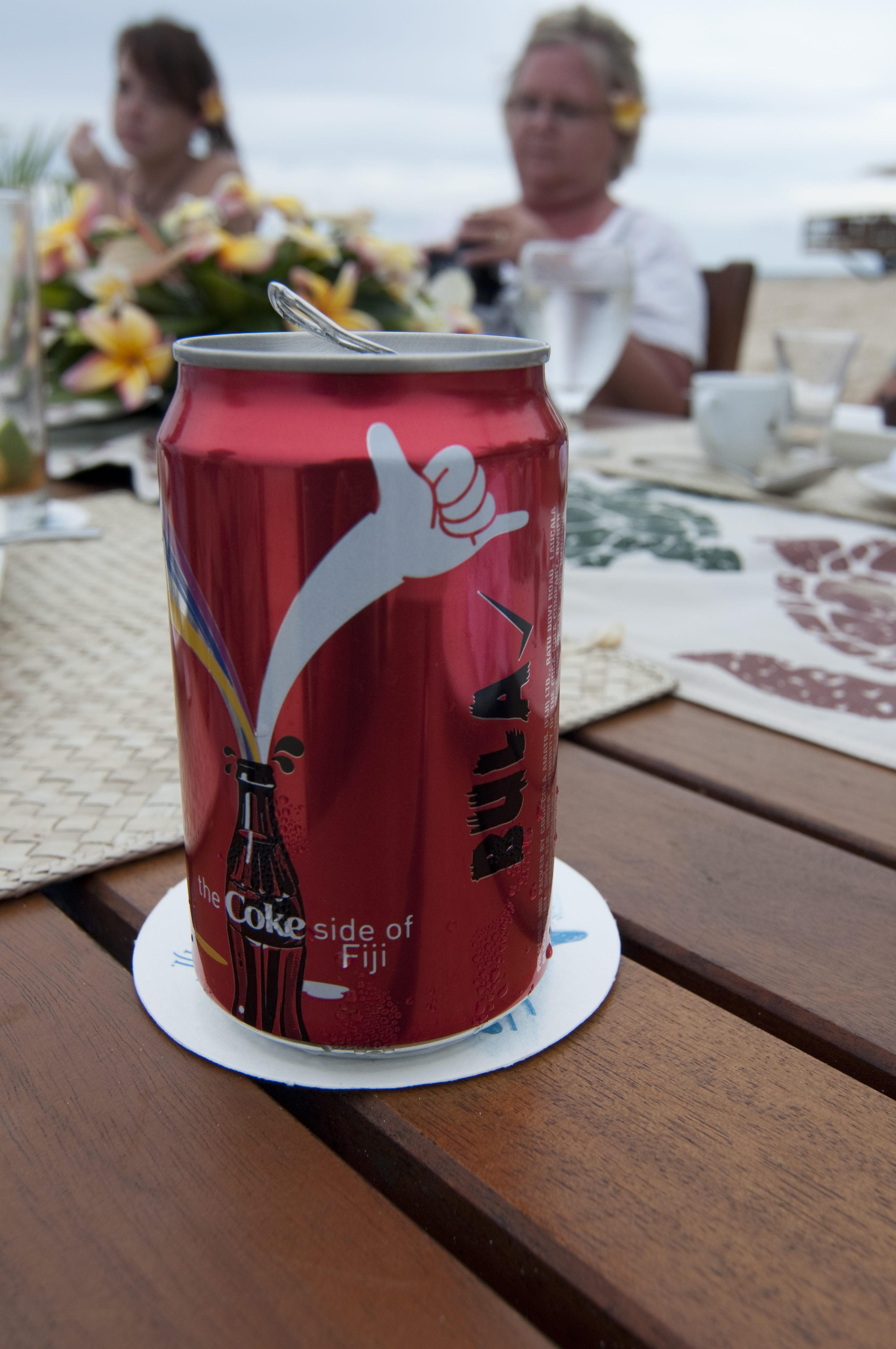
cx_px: 448
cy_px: 674
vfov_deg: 57.3
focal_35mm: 33
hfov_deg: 39.9
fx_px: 1235
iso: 200
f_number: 10
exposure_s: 1/400
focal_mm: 22
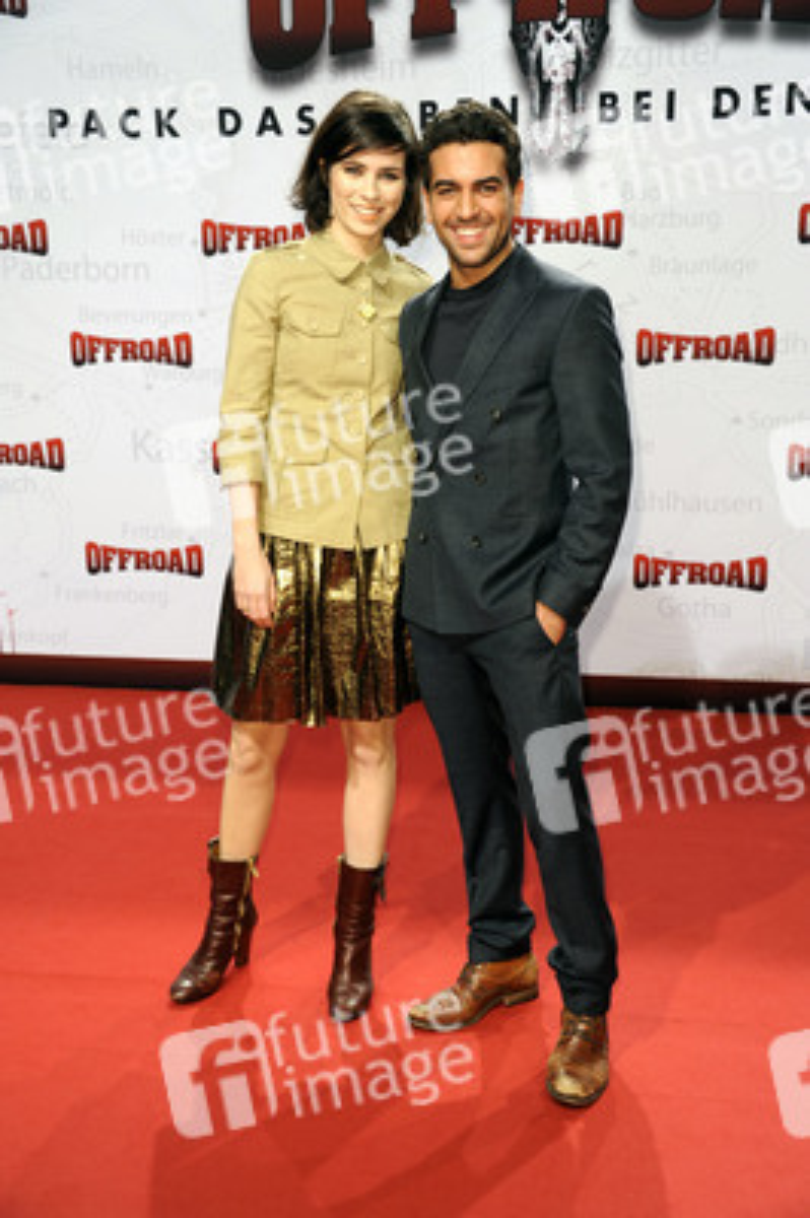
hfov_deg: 25.9
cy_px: 609
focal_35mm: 52
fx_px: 1758
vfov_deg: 38.2
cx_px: 405
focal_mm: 52
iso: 800
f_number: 5.6
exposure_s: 1/125
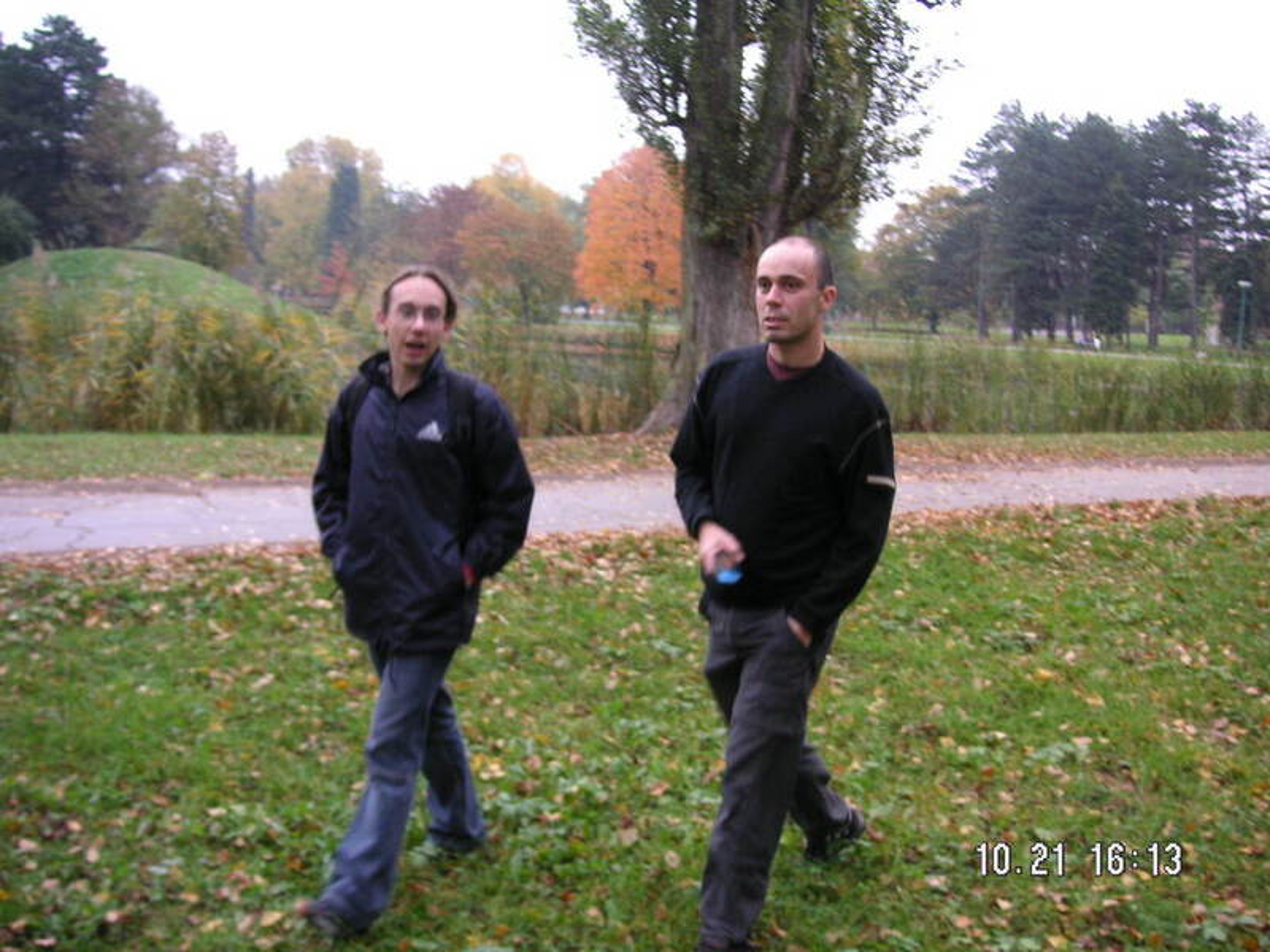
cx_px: 635
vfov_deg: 38.7
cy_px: 476
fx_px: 1357
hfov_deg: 50.1
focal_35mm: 37
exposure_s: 1/45
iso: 50
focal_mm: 6.1
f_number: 2.8
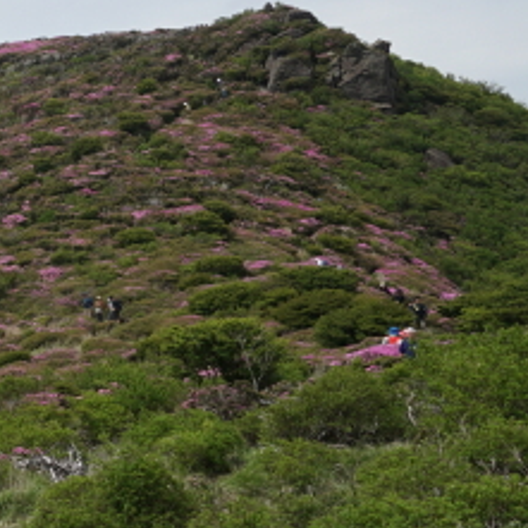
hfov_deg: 20.0
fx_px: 1018
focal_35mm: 59
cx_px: -452
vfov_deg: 28.9
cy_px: 184
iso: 100
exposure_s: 1/250
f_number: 8
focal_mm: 10
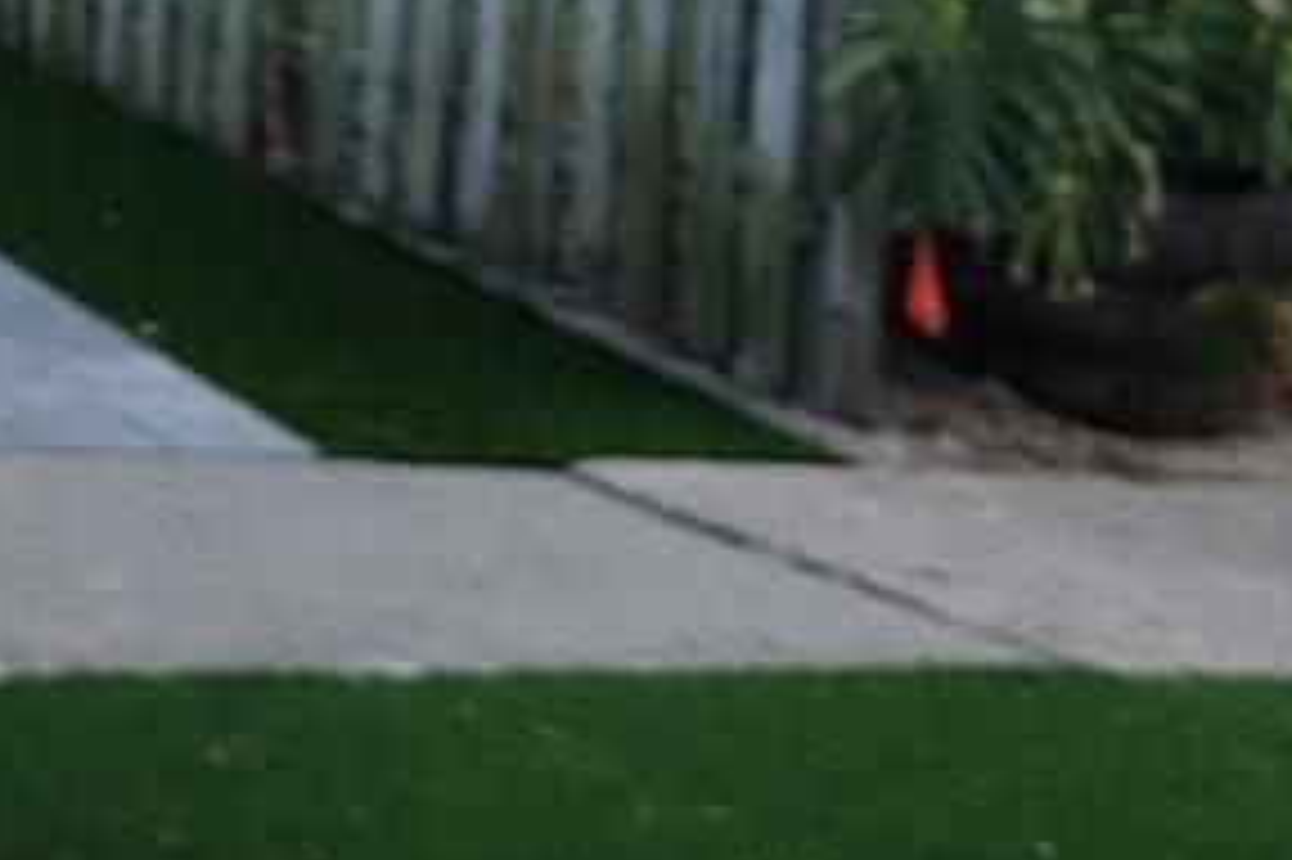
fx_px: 5416
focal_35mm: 151
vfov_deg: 8.9
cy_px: -419
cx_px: -1823
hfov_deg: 11.3
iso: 40
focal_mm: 5.4
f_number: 1.8
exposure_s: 1/519
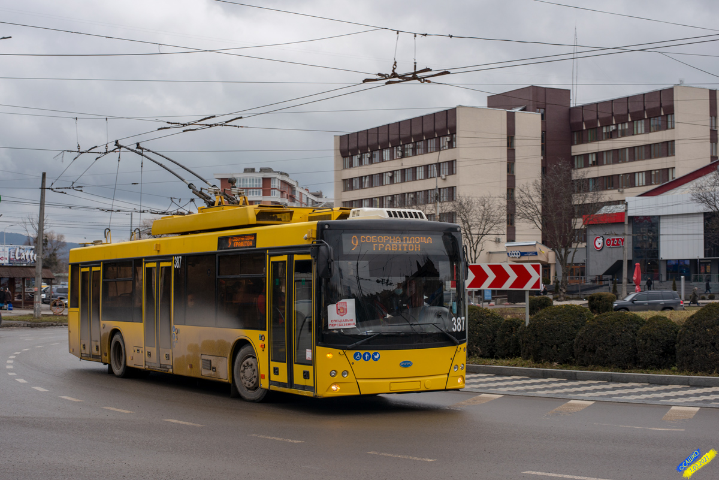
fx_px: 999
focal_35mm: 50
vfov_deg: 27.0
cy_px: 240
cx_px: 360
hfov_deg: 39.6
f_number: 7.1
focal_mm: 50
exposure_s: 1/250
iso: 200
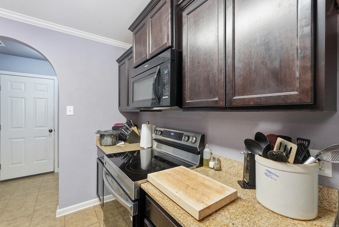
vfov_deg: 73.8
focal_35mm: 16
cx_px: 170
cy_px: 114
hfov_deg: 96.7
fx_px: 151
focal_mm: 16
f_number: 9
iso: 250
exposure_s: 1/10
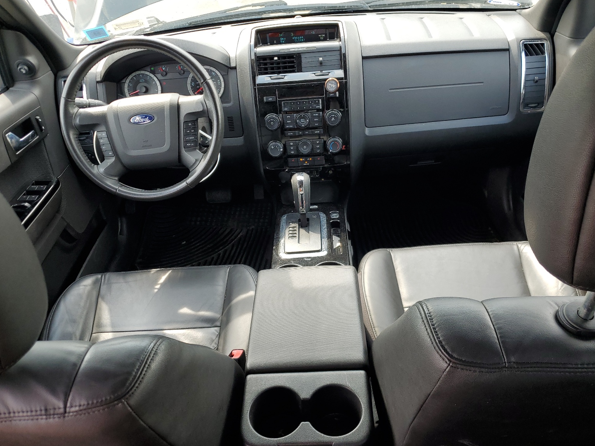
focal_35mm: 27
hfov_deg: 65.3
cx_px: 300
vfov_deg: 51.4
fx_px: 464
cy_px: 222
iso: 50
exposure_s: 1/217
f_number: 1.5
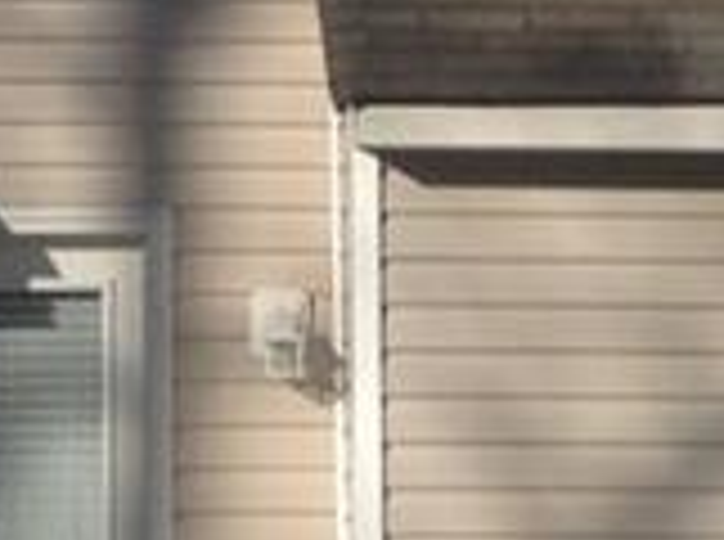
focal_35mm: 210
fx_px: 4382
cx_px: 121
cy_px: -387
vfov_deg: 6.9
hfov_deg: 9.4
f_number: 2.4
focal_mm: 3.3
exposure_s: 1/1449
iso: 25
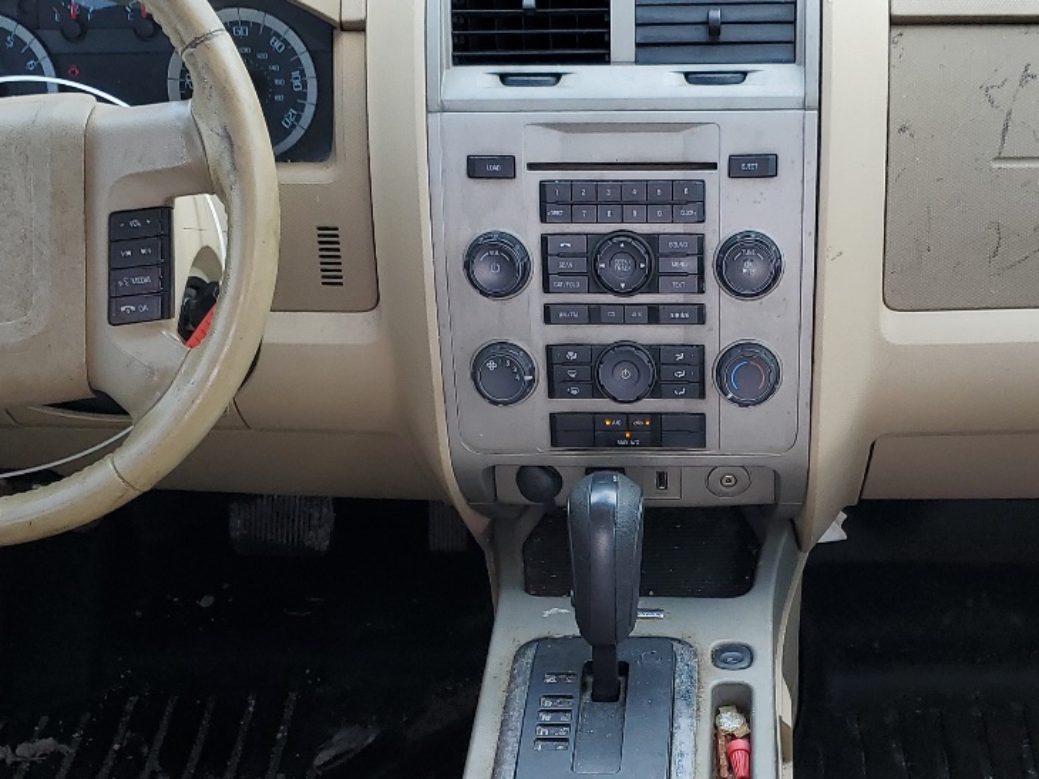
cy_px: 565
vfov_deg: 25.4
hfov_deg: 33.7
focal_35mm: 57
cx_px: 621
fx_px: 1710
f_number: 1.5
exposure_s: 1/312
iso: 50
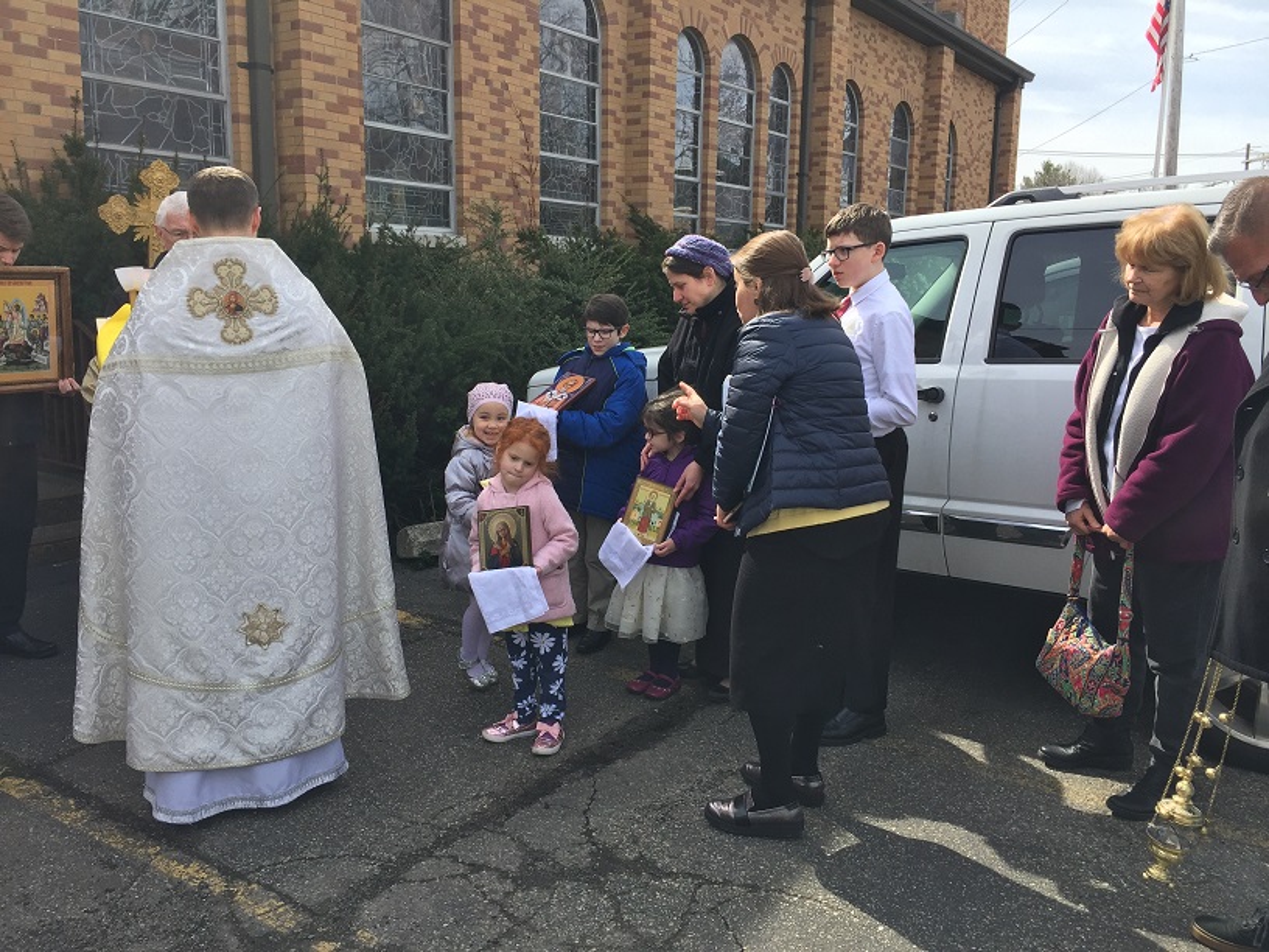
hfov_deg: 61.7
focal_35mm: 29
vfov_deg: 48.2
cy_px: 476
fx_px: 1063
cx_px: 634
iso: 32
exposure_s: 1/760
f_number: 2.2
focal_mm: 4.15
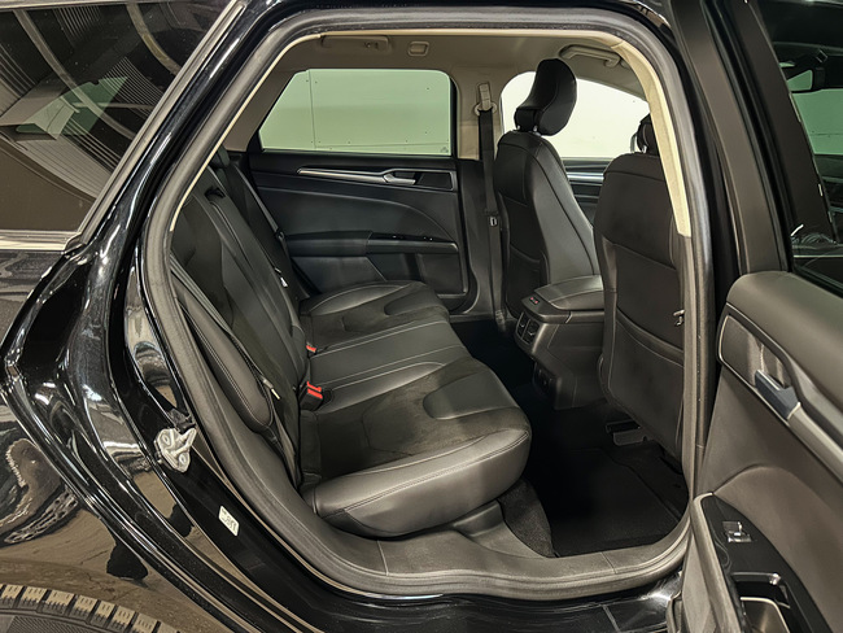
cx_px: 422
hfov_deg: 71.6
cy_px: 316
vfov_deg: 56.8
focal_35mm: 24
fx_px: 585
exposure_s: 1/20
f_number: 1.78
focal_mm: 6.86
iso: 1600
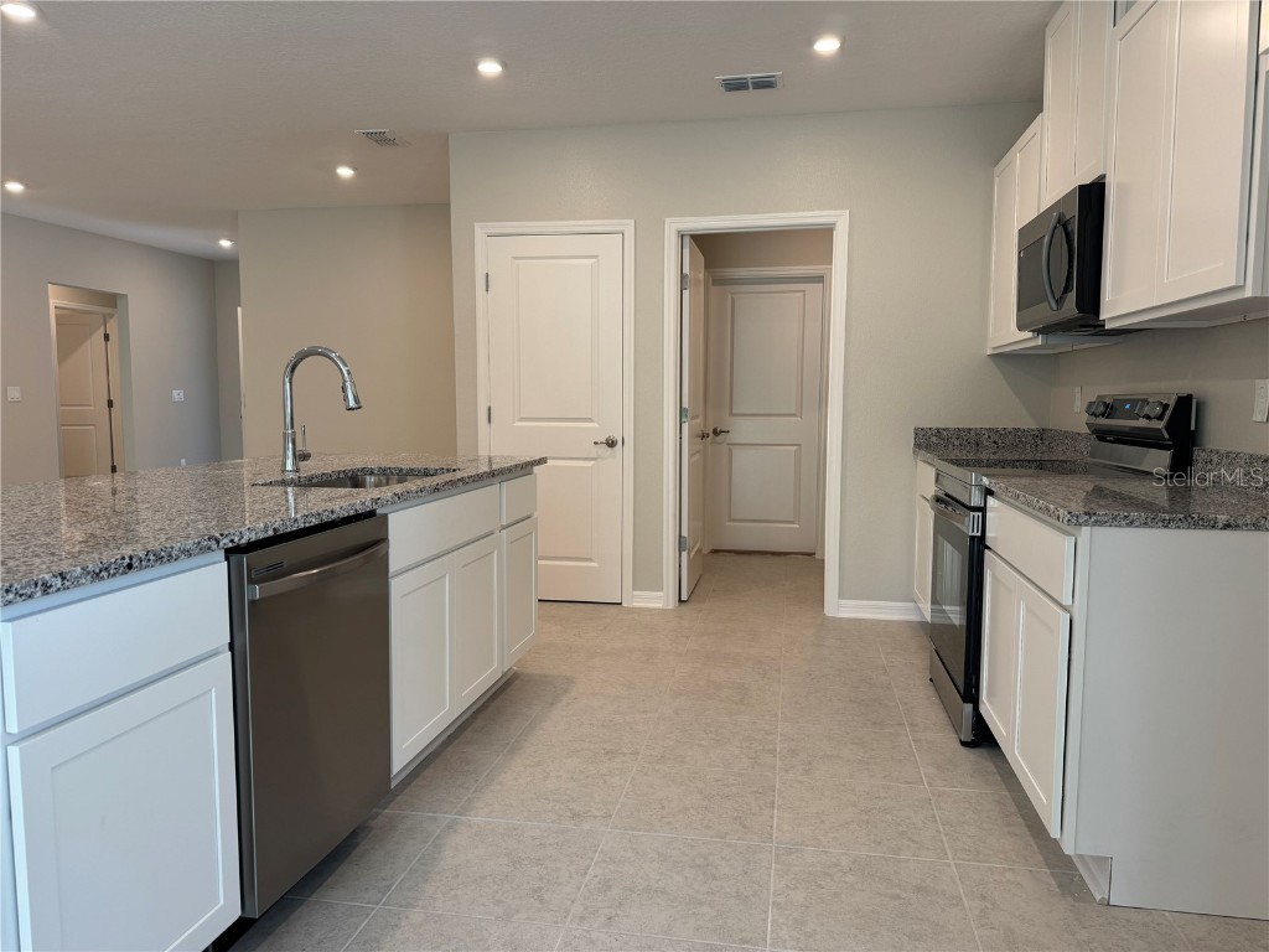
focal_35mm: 24
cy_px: 476
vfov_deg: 56.8
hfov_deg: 71.6
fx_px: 880
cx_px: 634
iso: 125
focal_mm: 6.76
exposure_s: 1/120
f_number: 1.78
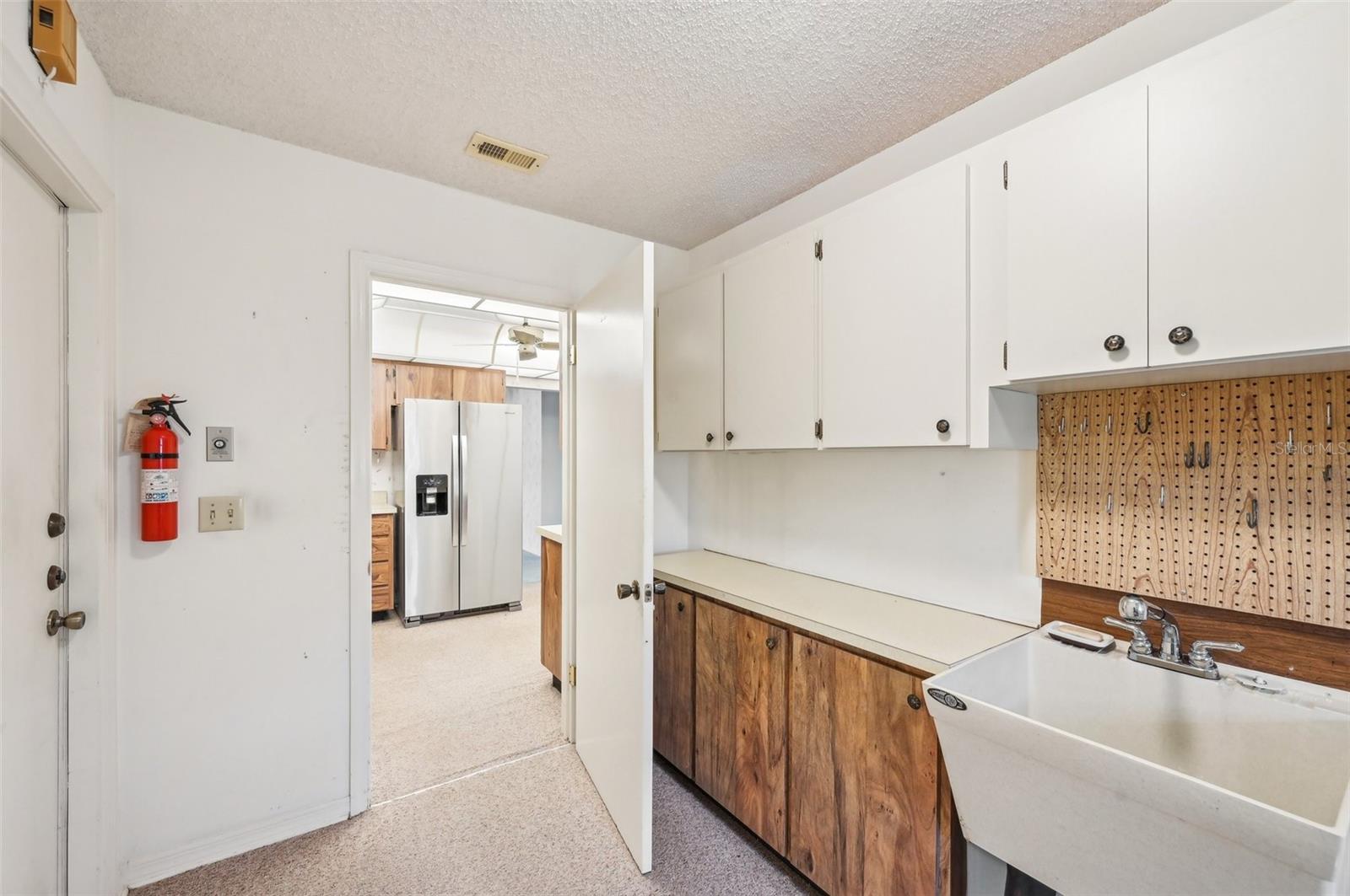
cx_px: 675
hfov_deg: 104.3
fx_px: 524
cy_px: 448
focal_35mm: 14
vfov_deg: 81.1
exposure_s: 1/10
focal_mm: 14
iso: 400
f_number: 8
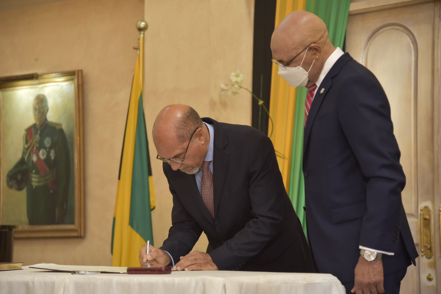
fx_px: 1053
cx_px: 220
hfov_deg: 23.6
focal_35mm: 86
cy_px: 147
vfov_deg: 15.9
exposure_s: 1/100
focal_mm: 86
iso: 1600
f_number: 4
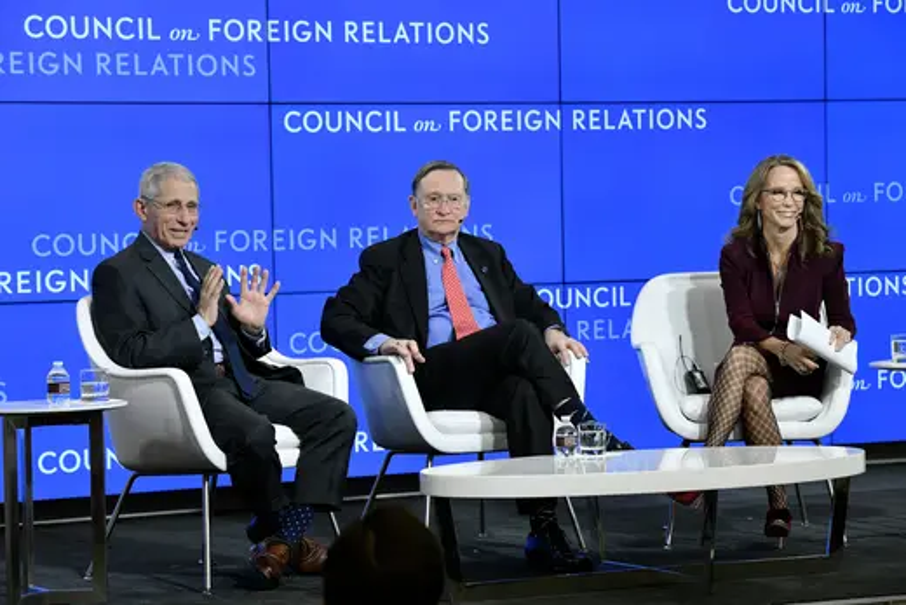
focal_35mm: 120
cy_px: 302
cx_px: 453
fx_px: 3021
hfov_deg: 17.1
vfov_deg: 11.4
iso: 2000
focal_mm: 120
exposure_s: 1/125
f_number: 6.3
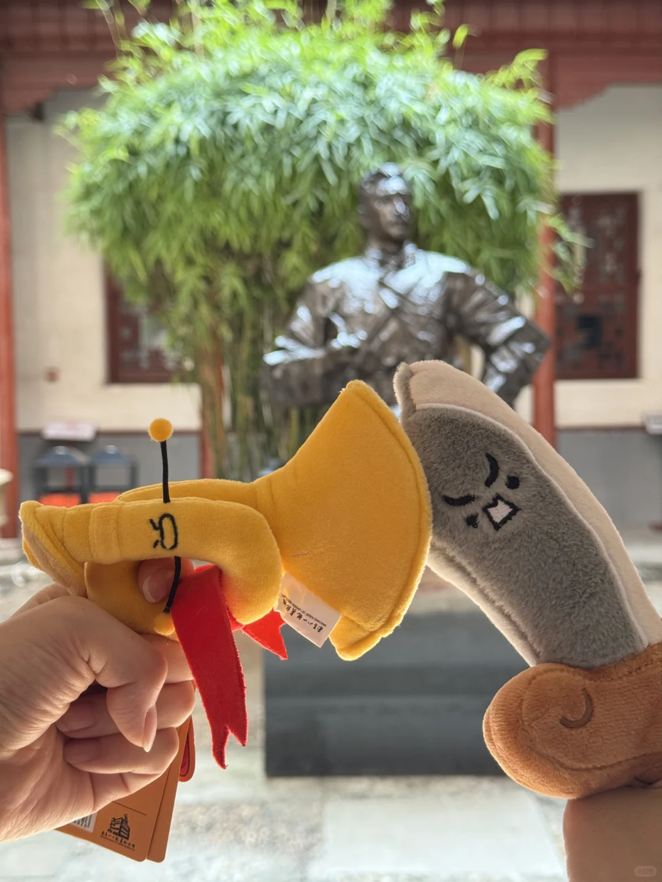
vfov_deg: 39.7
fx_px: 1224
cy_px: 441
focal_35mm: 48
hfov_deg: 30.3
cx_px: 331
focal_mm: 6.86
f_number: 1.78
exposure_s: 1/75
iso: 100
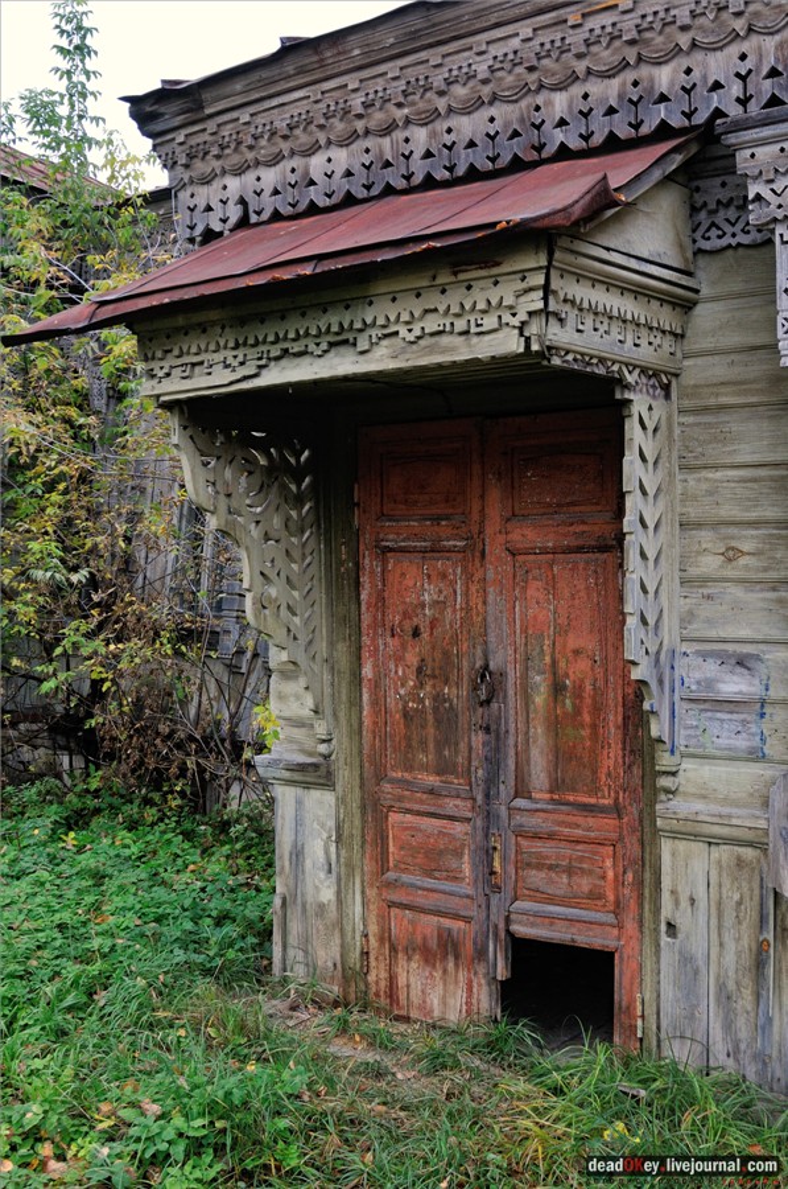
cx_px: 394
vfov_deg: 53.2
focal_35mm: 36
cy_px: 594
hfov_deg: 36.8
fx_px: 1186
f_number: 5
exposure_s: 1/400
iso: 500
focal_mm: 24
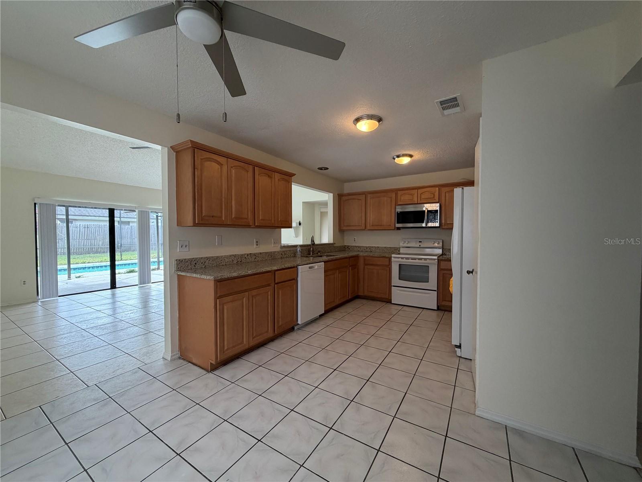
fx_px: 260
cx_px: 321
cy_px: 241
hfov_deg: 102.1
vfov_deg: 85.7
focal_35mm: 14
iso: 200
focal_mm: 2.22
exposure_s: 1/120
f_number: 2.2
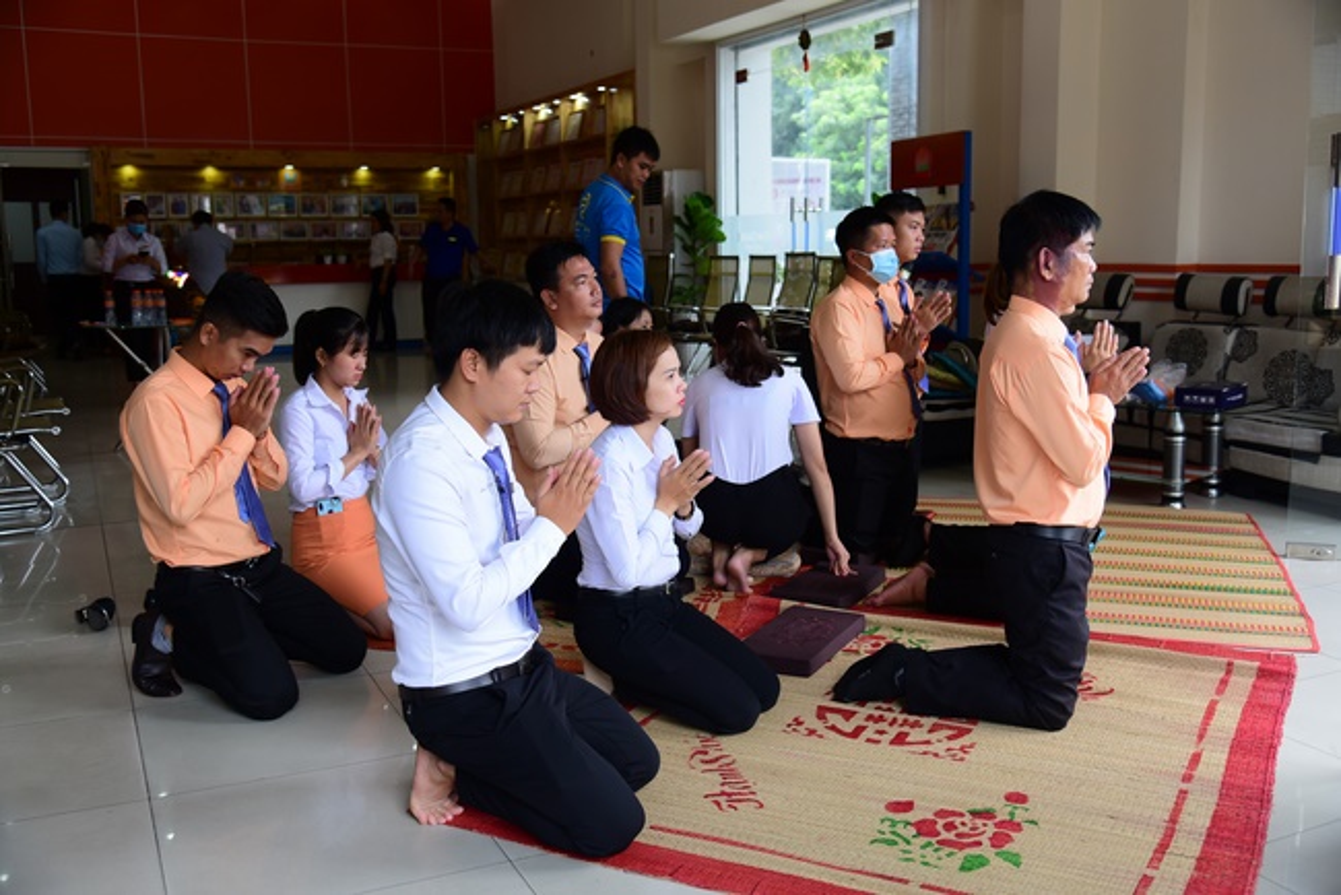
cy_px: 448
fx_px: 1267
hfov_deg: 55.8
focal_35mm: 34
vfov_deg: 38.9
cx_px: 670
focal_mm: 34
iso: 320
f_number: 4
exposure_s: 1/125
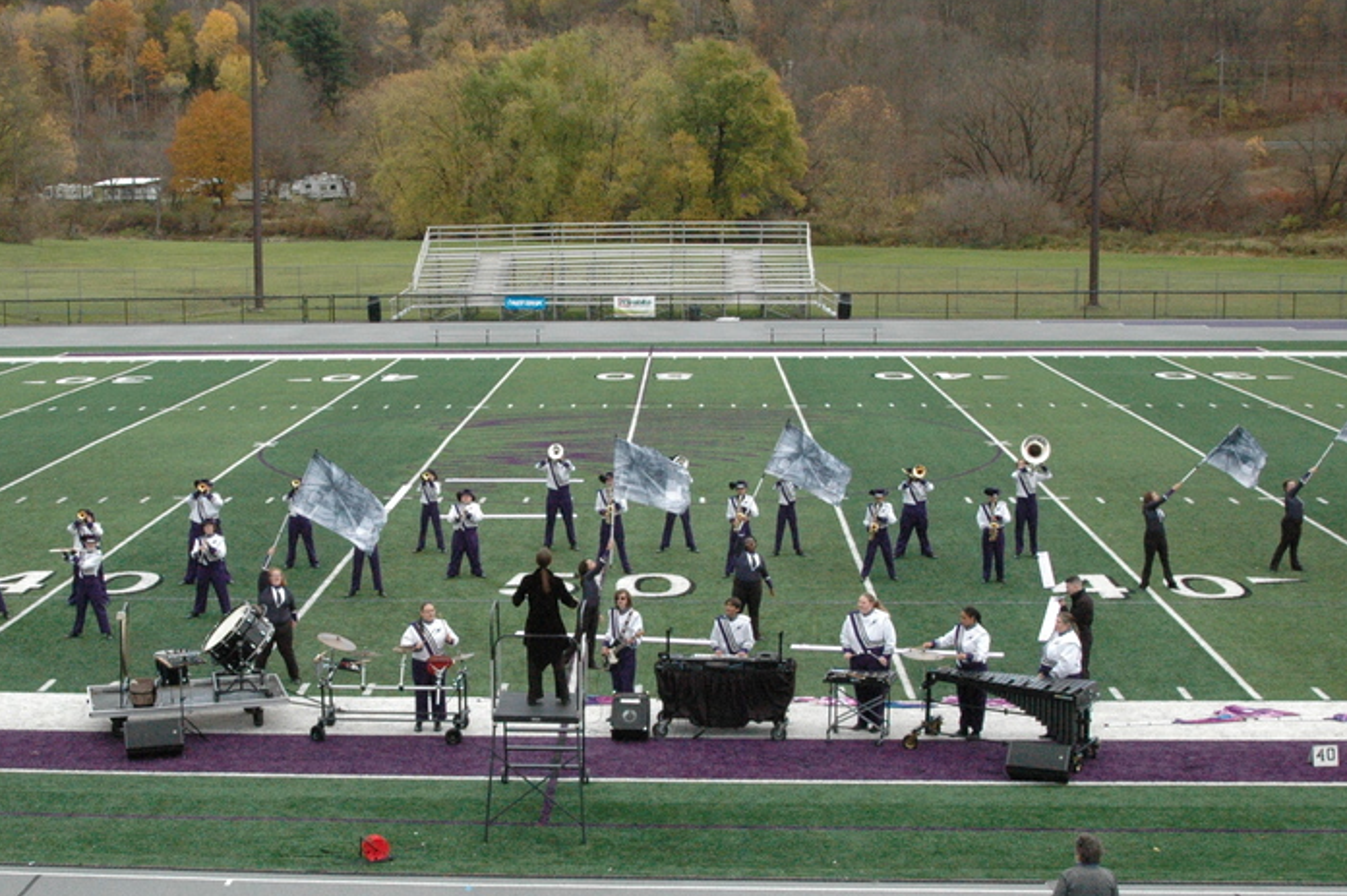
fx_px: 1982
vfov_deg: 25.5
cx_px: 494
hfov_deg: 37.3
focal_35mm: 53
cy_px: 502
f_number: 11
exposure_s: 1/500
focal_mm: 24
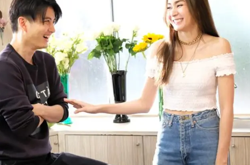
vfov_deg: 22.1
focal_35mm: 61
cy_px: 75
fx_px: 423
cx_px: 106
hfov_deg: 32.9
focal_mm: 32.6
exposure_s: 1/250
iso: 12800
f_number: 4.3
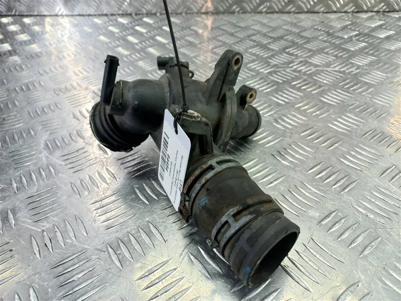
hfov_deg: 69.4
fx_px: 290
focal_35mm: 25
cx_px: 200
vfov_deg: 54.9
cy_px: 150
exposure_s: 1/50
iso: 80
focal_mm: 4.6
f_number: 1.8
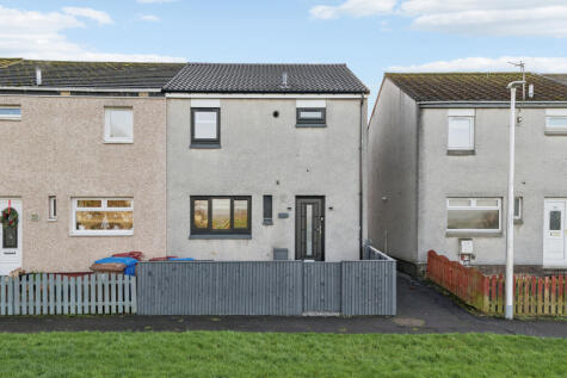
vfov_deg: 37.9
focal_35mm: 35
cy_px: 189
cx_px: 284
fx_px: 551
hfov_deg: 54.4
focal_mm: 35
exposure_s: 1/50
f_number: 8
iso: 320
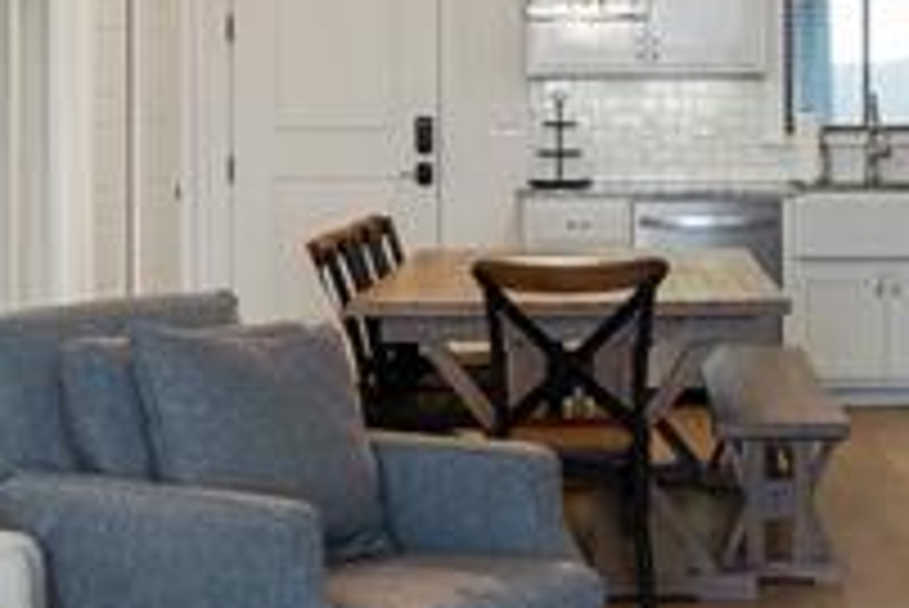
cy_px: 122
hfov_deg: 24.9
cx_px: 632
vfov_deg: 16.8
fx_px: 2047
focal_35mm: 81
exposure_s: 1/2
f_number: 8
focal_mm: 16
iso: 100
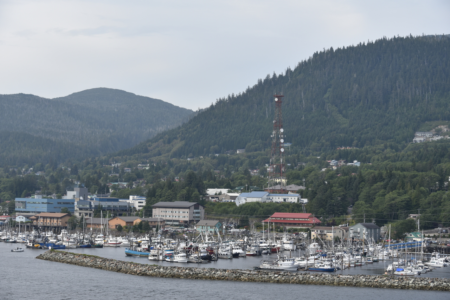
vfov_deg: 16.1
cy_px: 150
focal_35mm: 85
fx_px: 1063
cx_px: 225
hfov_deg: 23.9
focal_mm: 85
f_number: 8
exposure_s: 1/250
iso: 100
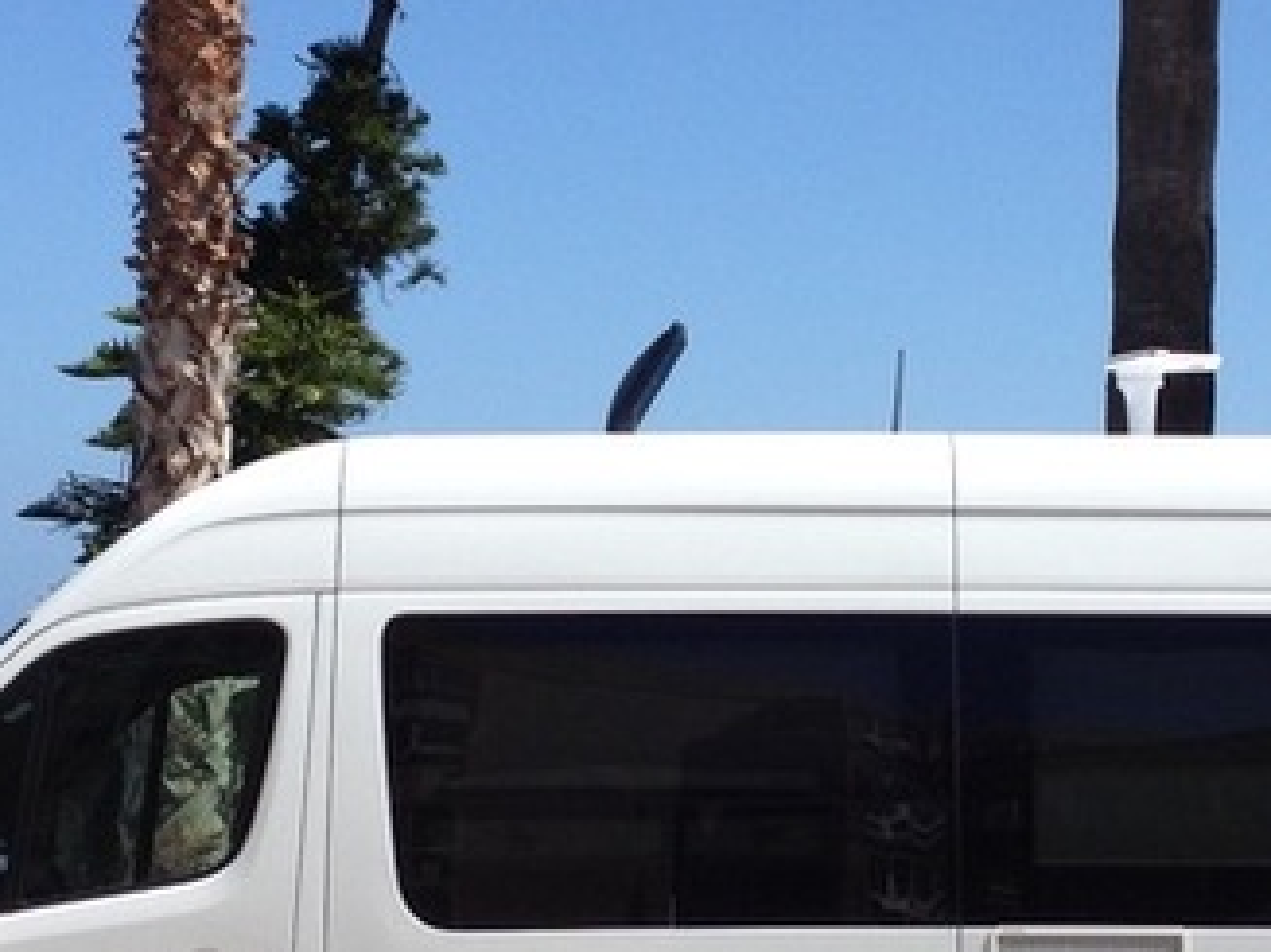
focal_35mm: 107
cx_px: 801
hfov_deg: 18.4
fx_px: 3927
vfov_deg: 13.8
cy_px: 509
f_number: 2.4
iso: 50
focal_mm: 4.28
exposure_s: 1/1972
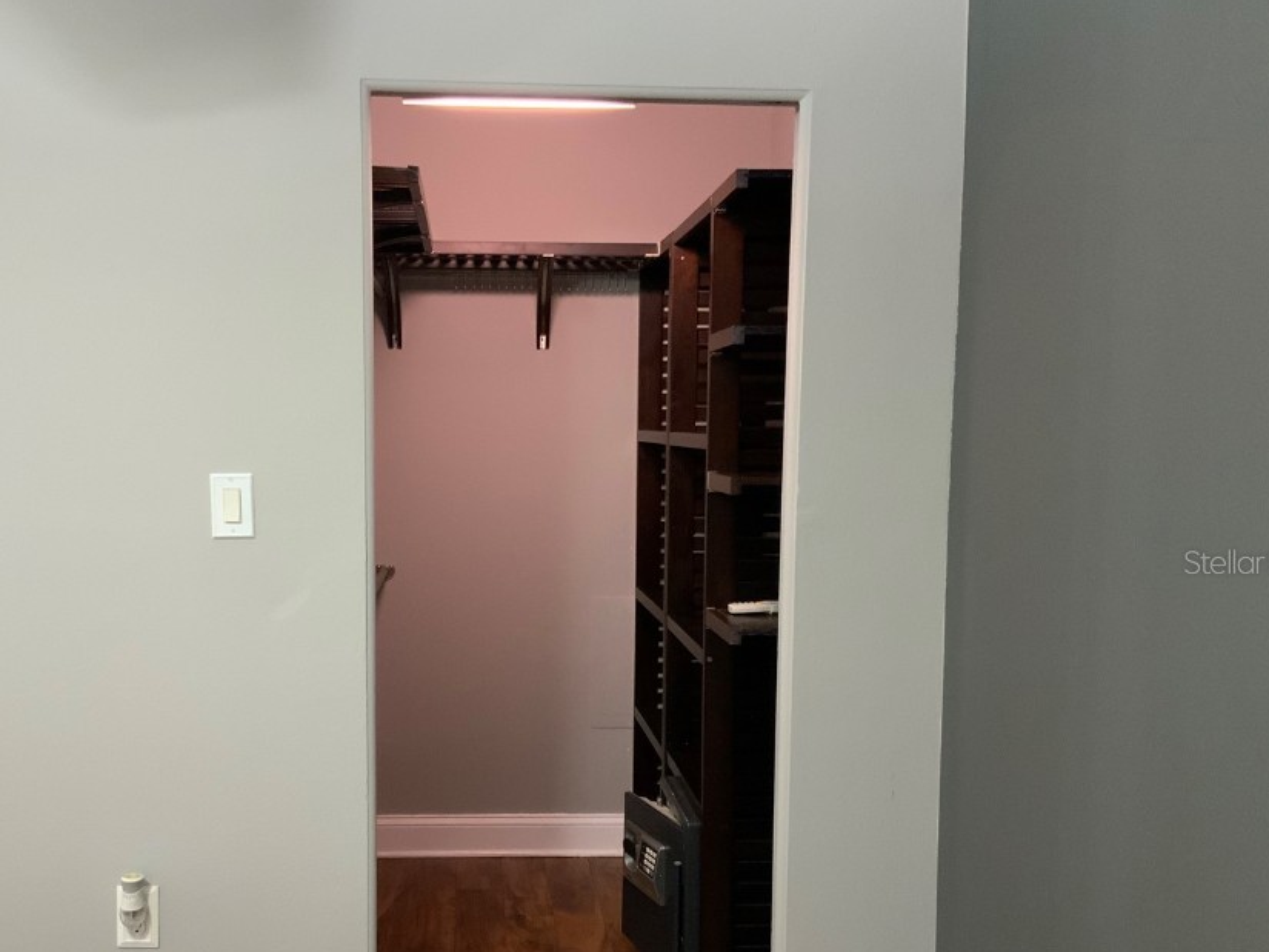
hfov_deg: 51.2
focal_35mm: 36
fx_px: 1320
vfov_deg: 39.5
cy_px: 561
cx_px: 541
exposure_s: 1/30
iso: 250
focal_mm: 3
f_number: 1.8
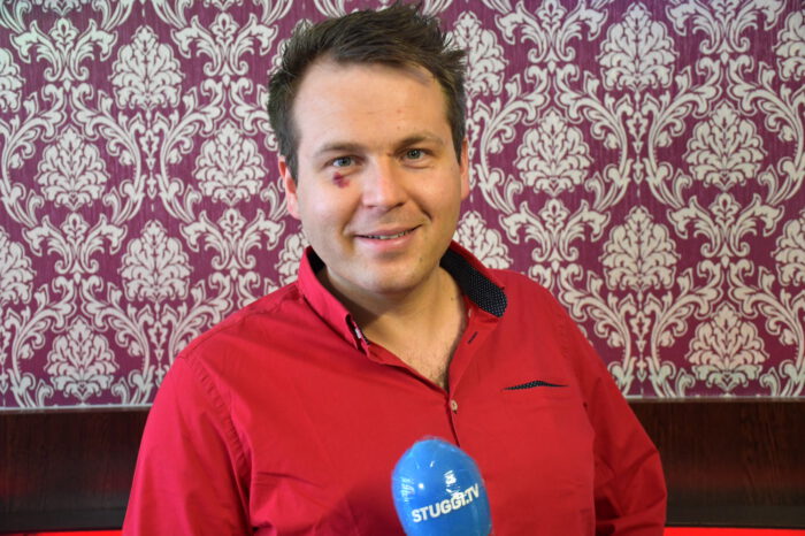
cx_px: 402
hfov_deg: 43.6
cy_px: 268
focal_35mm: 45
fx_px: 1006
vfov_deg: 29.8
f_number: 4
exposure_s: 1/125
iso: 1800
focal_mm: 30
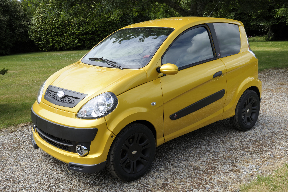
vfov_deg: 36.9
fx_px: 288
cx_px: 144
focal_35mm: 36
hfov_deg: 53.1
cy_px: 96
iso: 200
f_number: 14
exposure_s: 1/125
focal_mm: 36
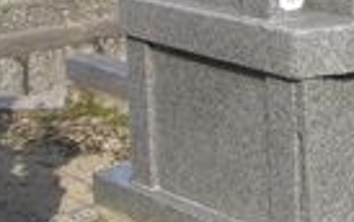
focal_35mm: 108
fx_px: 1043
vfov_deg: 11.8
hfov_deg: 17.6
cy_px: -80
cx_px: 504
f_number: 4.3
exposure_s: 1/320
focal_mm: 5.8
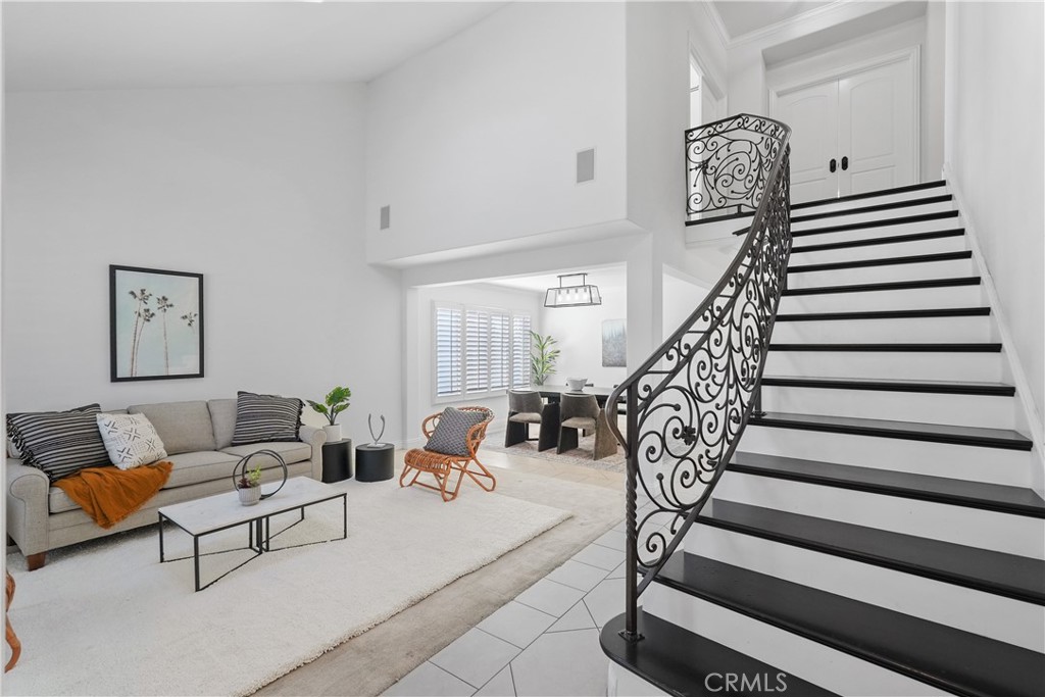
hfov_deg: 95.0
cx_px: 522
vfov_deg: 72.1
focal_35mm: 16
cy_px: 348
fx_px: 479
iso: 640
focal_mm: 16.5
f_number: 5.6
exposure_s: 1/15
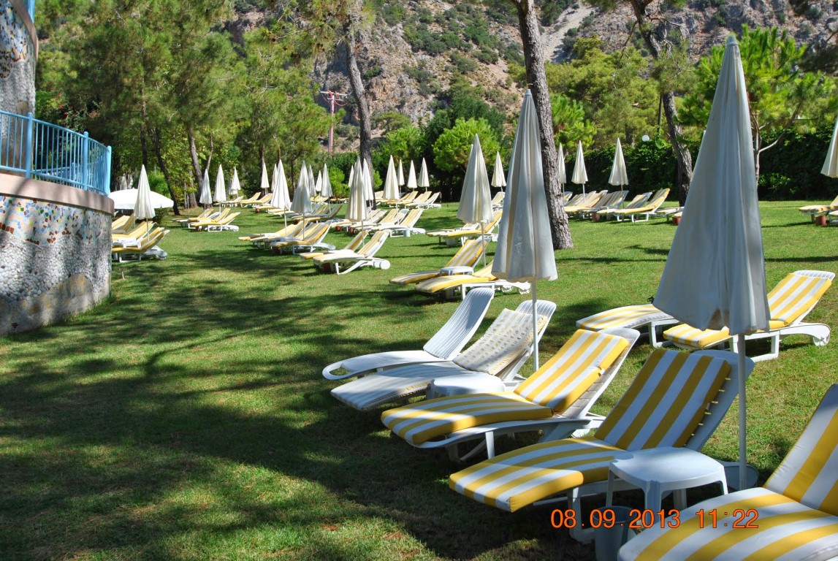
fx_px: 839
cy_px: 280
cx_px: 419
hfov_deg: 53.1
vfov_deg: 37.0
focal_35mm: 36
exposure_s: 1/200
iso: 100
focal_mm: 24
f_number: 7.1
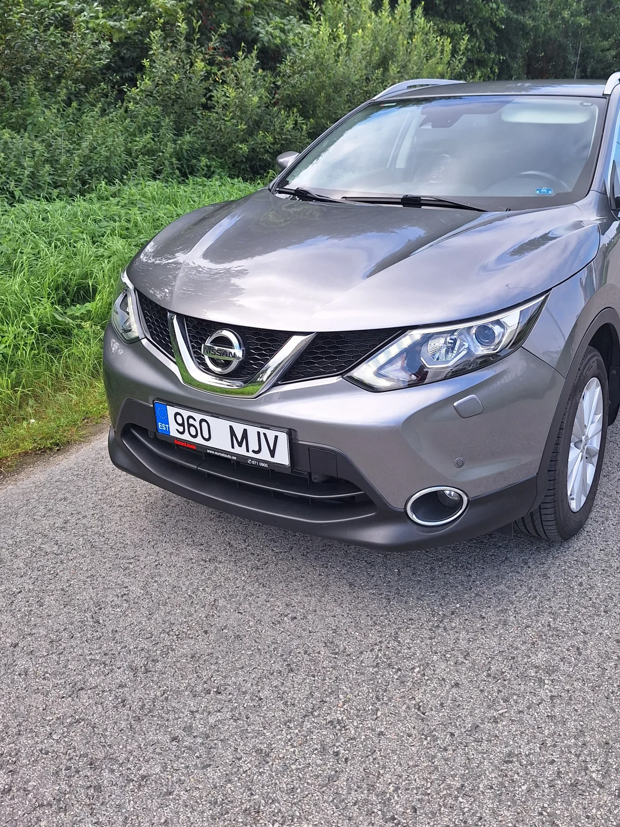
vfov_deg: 59.4
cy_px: 321
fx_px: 717
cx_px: 371
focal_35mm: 30
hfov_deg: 46.5
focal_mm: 5.54
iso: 40
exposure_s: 1/962
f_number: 1.8
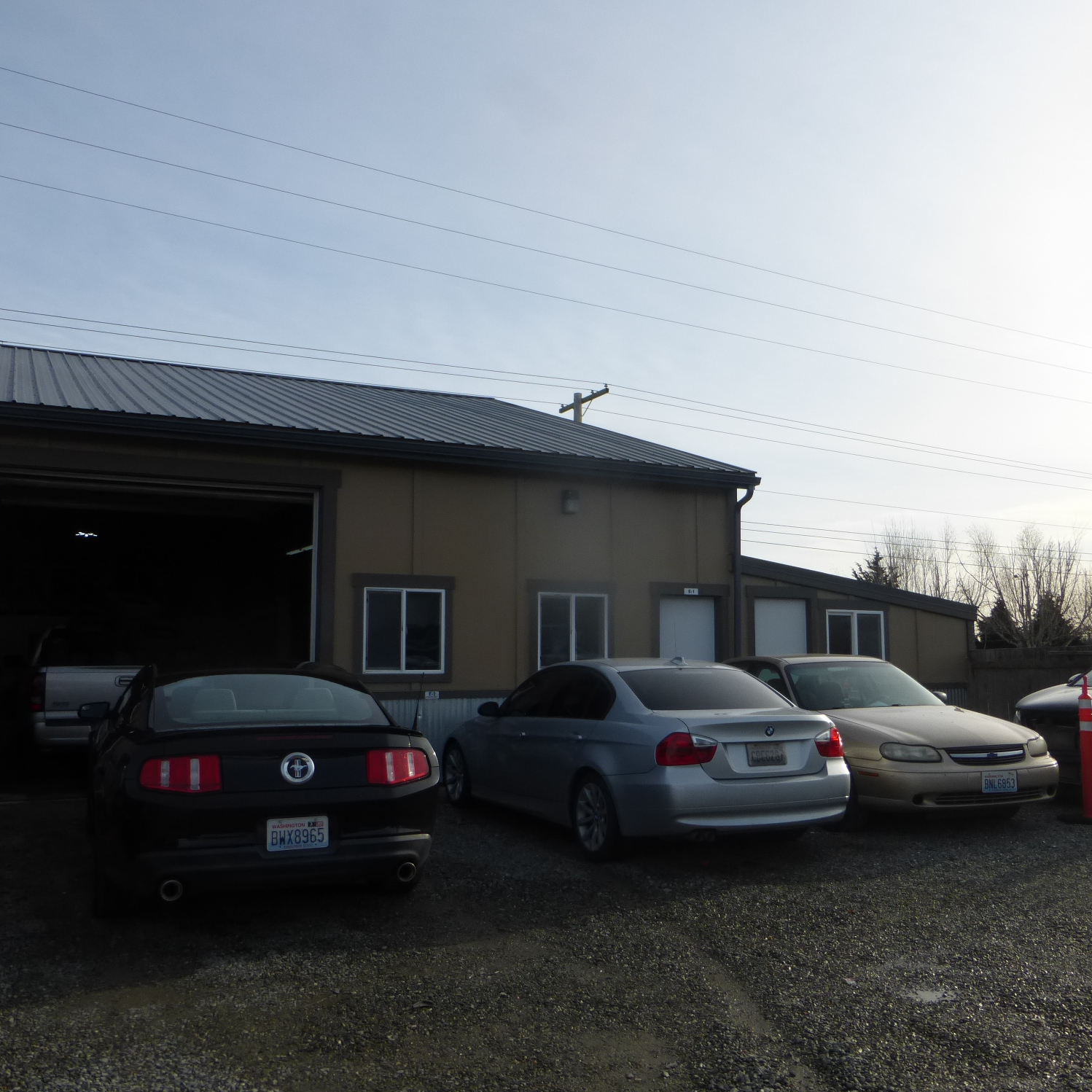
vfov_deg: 55.6
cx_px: 572
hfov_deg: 55.6
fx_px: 1035
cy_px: 548
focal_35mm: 29
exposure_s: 1/1300
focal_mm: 4.3
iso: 100
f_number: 3.3
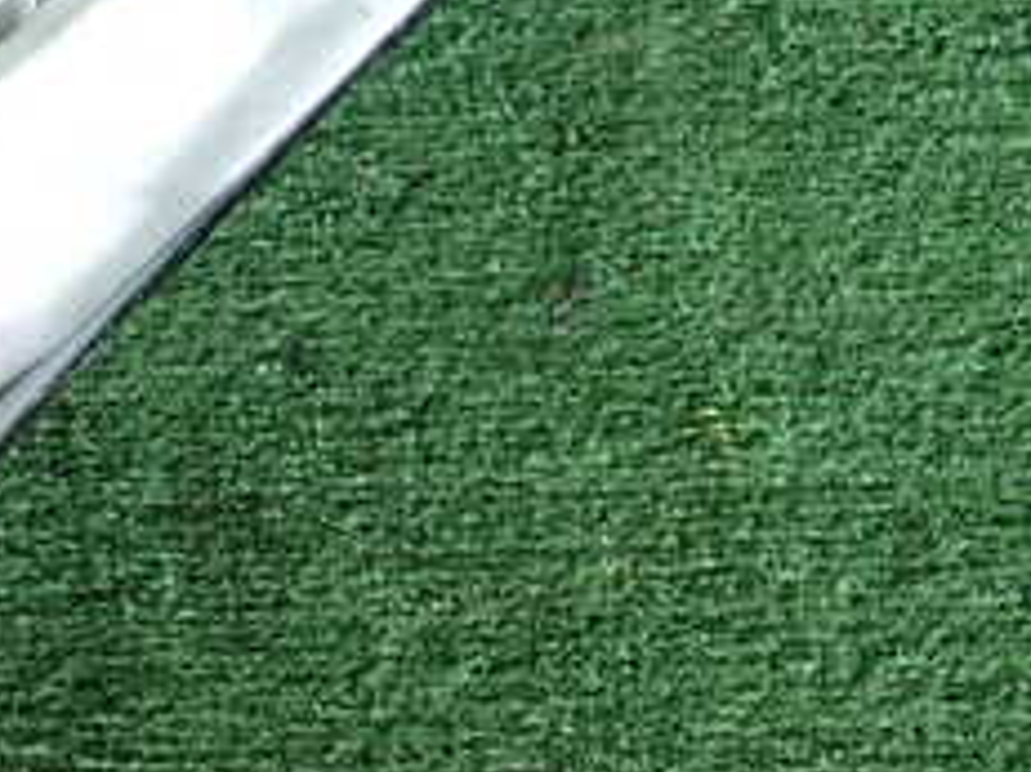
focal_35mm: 83
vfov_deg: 17.7
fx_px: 2471
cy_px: 232
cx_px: -303
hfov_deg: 21.4
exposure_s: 1/125
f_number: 2.4
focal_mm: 5.79
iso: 160
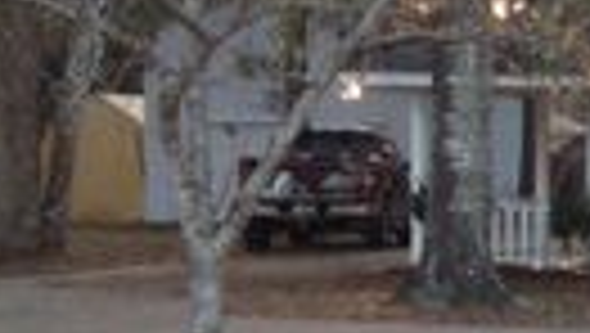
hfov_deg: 13.2
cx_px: 1090
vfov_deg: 8.4
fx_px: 2271
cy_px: 227
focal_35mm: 145
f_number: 2.4
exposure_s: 1/120
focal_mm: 4.28
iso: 80
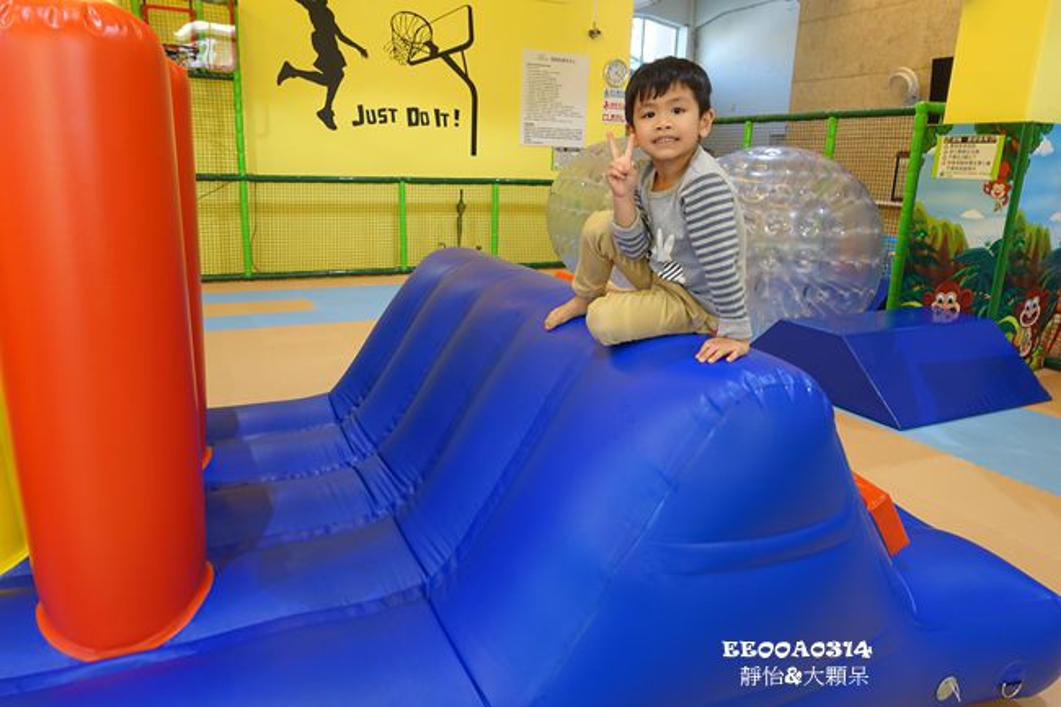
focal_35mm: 24
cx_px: 530
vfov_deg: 53.1
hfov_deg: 73.8
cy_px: 354
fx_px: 707
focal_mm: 8.8
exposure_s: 1/30
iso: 125
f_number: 2.8
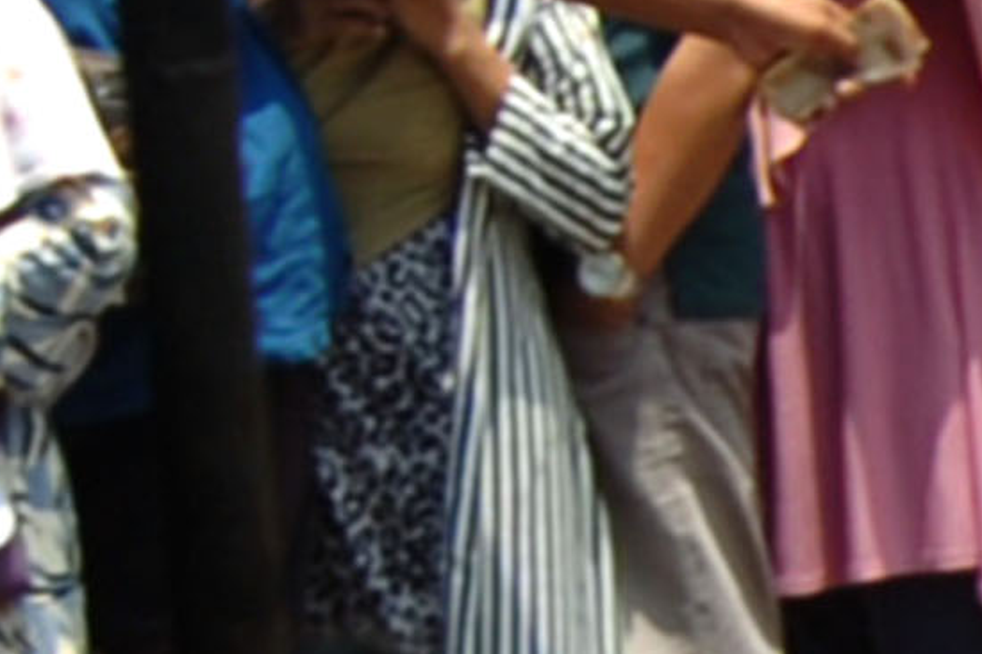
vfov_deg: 5.1
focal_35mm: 262
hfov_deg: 7.3
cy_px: 1455
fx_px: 7142
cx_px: 2400
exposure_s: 1/800
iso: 200
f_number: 4
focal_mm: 24
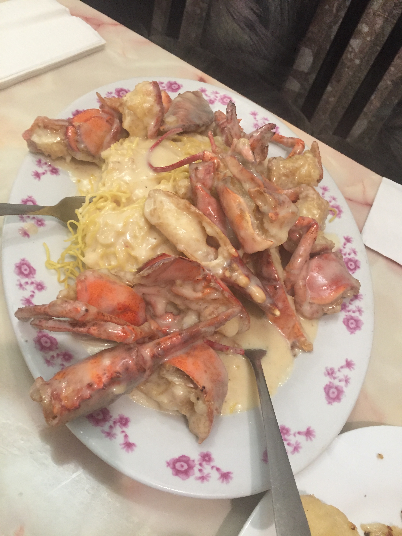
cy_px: 268
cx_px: 201
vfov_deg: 61.7
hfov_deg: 48.2
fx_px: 449
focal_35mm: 29
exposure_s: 1/30
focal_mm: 4.15
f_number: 2.2
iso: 160
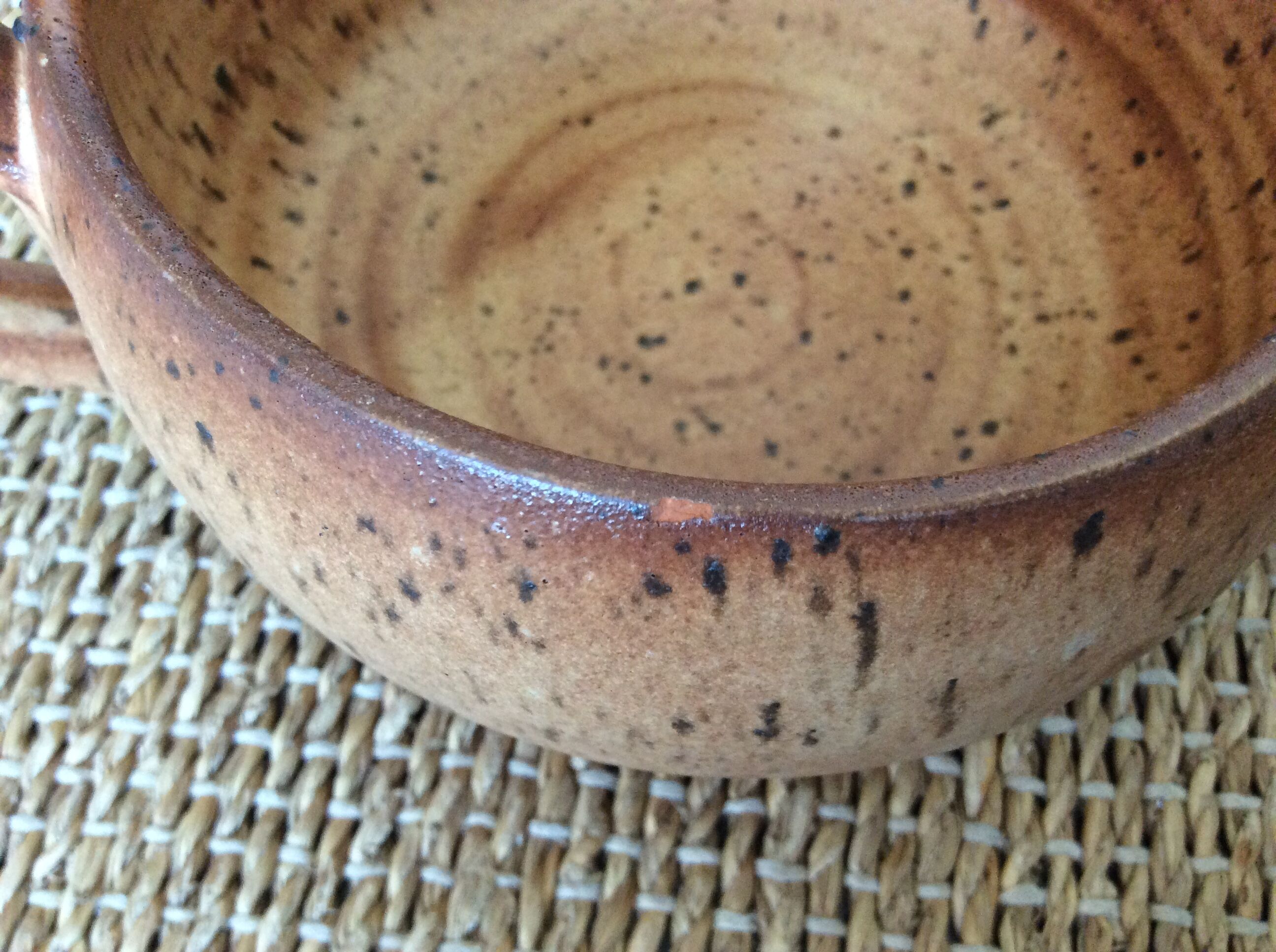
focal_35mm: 32
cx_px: 638
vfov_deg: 44.1
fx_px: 1178
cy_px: 476
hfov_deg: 56.9
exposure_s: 1/25
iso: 200
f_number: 2.4
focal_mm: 3.3
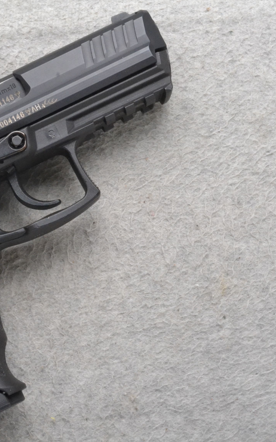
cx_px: -5
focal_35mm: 92
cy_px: 221
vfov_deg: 22.6
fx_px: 1107
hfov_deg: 14.0
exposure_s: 1/125
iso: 3200
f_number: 20
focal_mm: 40
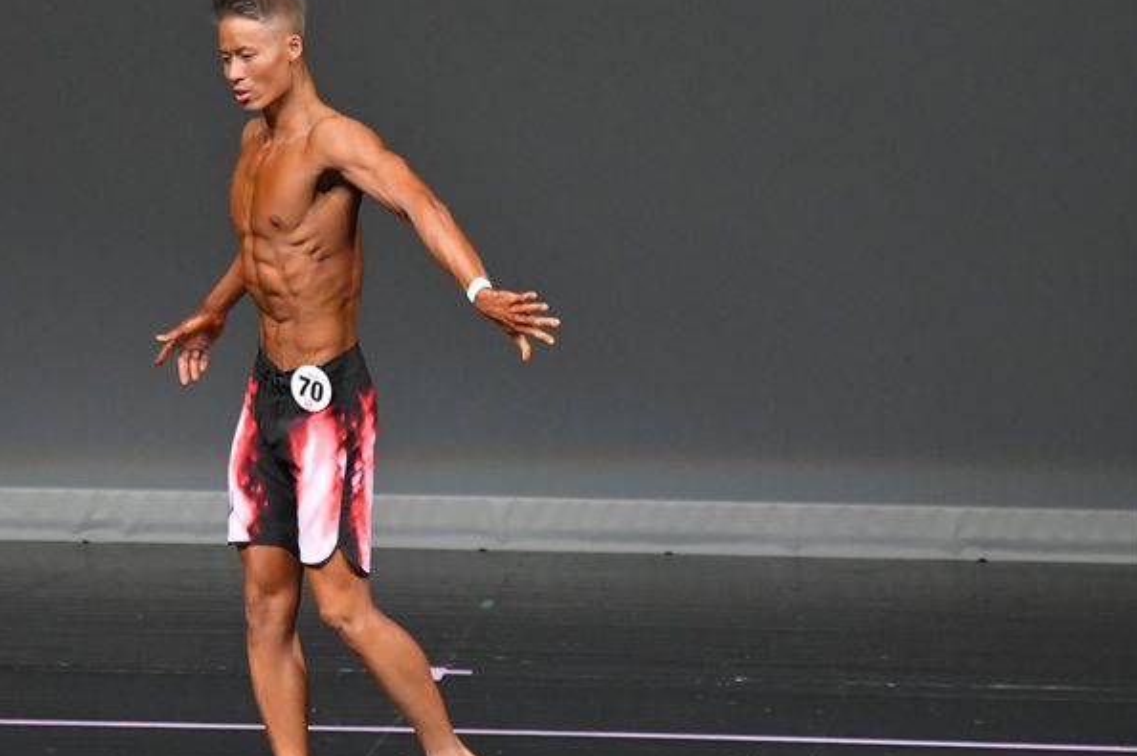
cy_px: 402
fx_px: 12970
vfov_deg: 3.3
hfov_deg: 5.0
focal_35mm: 411
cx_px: 401
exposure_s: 1/400
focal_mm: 210
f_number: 5.6
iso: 4000
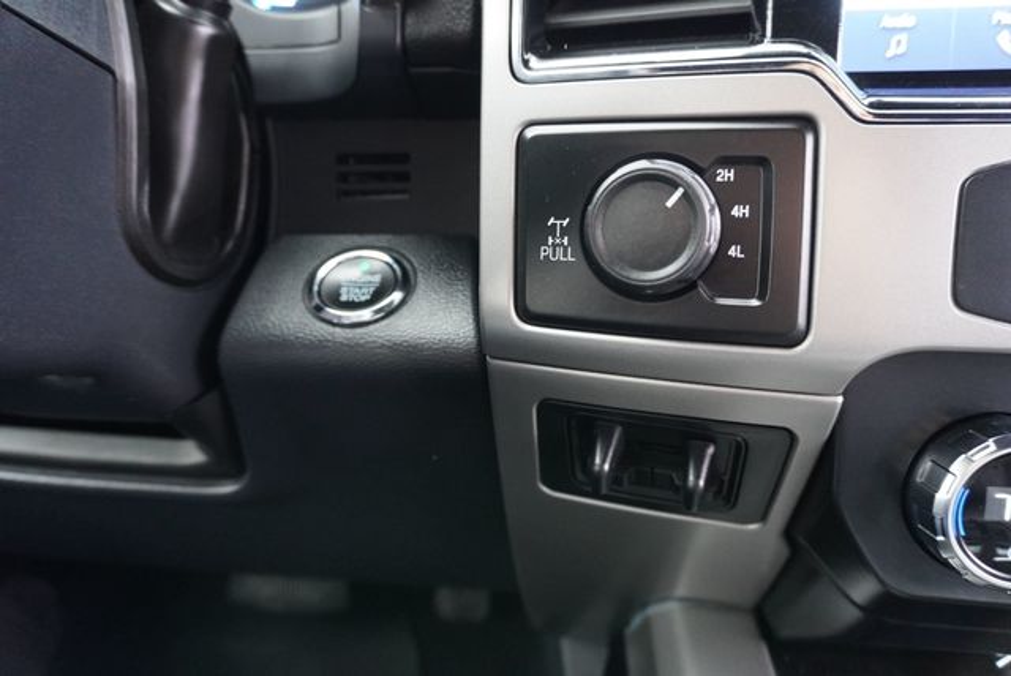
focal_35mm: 24
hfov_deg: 73.7
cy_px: 338
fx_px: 675
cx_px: 506
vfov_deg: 53.2
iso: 3200
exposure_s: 1/60
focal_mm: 16
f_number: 3.5
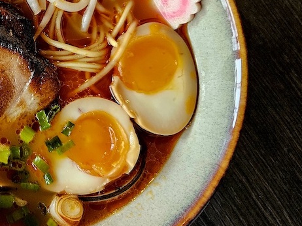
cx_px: -16
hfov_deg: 33.5
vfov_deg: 27.9
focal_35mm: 51
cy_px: 43
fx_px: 445
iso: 640
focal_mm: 5.4
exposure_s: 1/50
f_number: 1.8
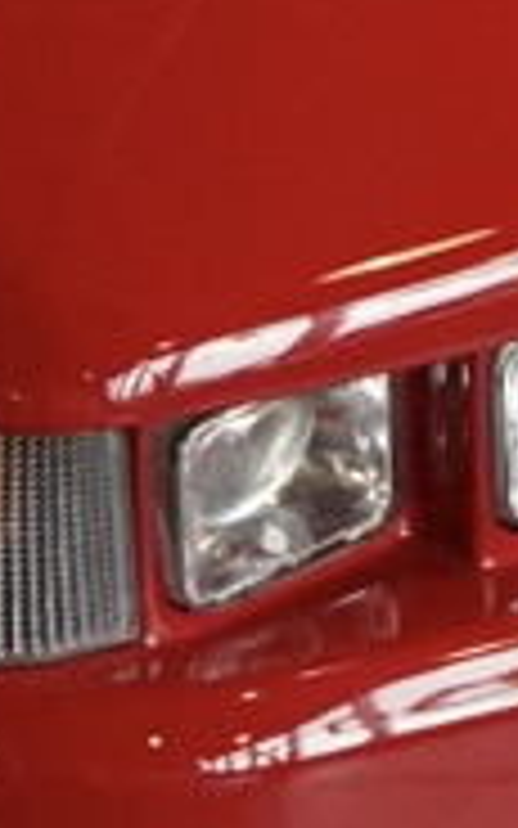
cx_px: 293
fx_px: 16828
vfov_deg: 2.8
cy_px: -392
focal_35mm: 745
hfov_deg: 1.8
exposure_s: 1/160
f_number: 5.6
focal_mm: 70
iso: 6400
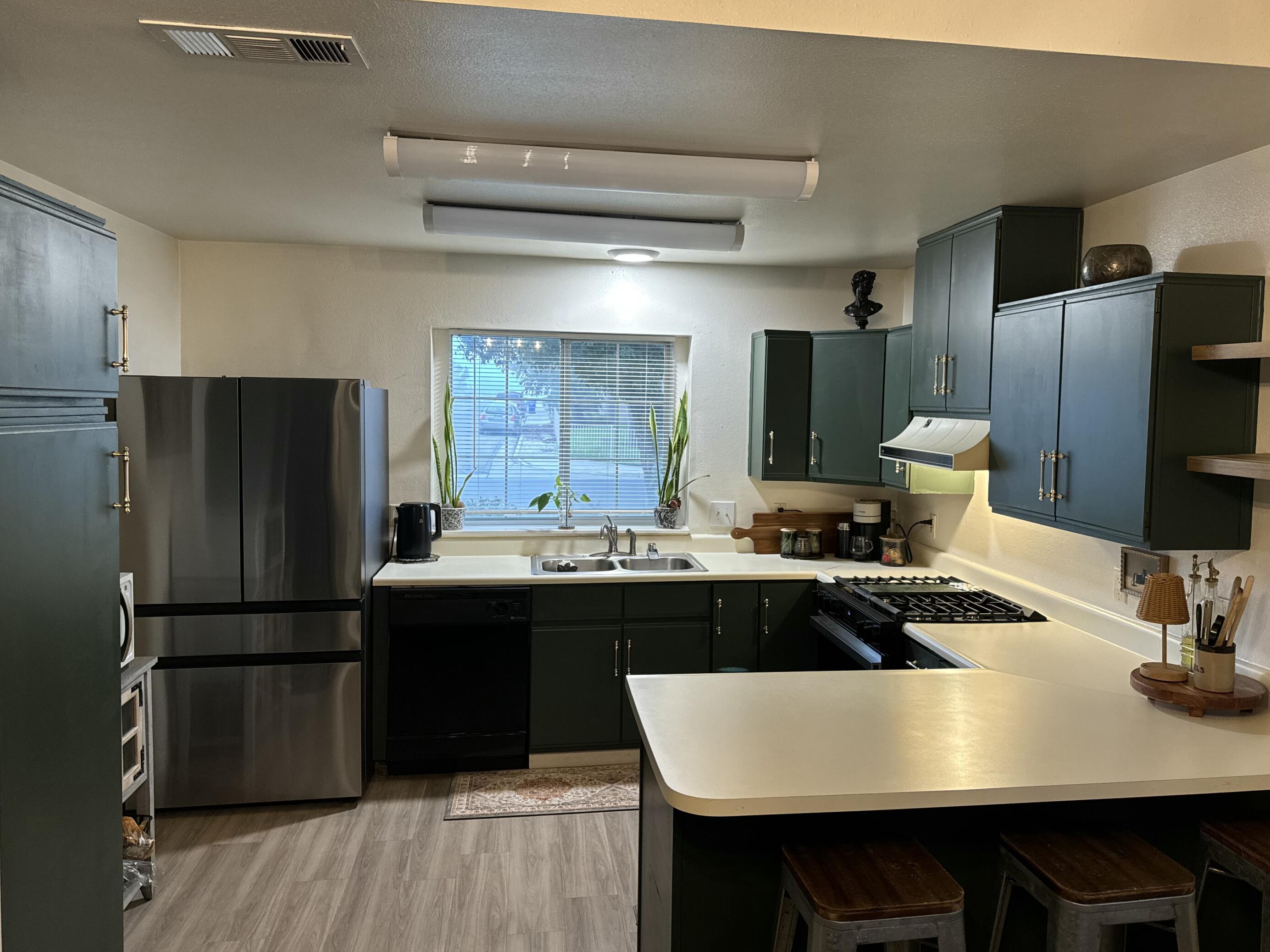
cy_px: 459
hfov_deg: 67.2
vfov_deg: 53.1
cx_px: 688
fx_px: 954
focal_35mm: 26
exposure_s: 1/60
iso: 200
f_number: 1.78
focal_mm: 6.76
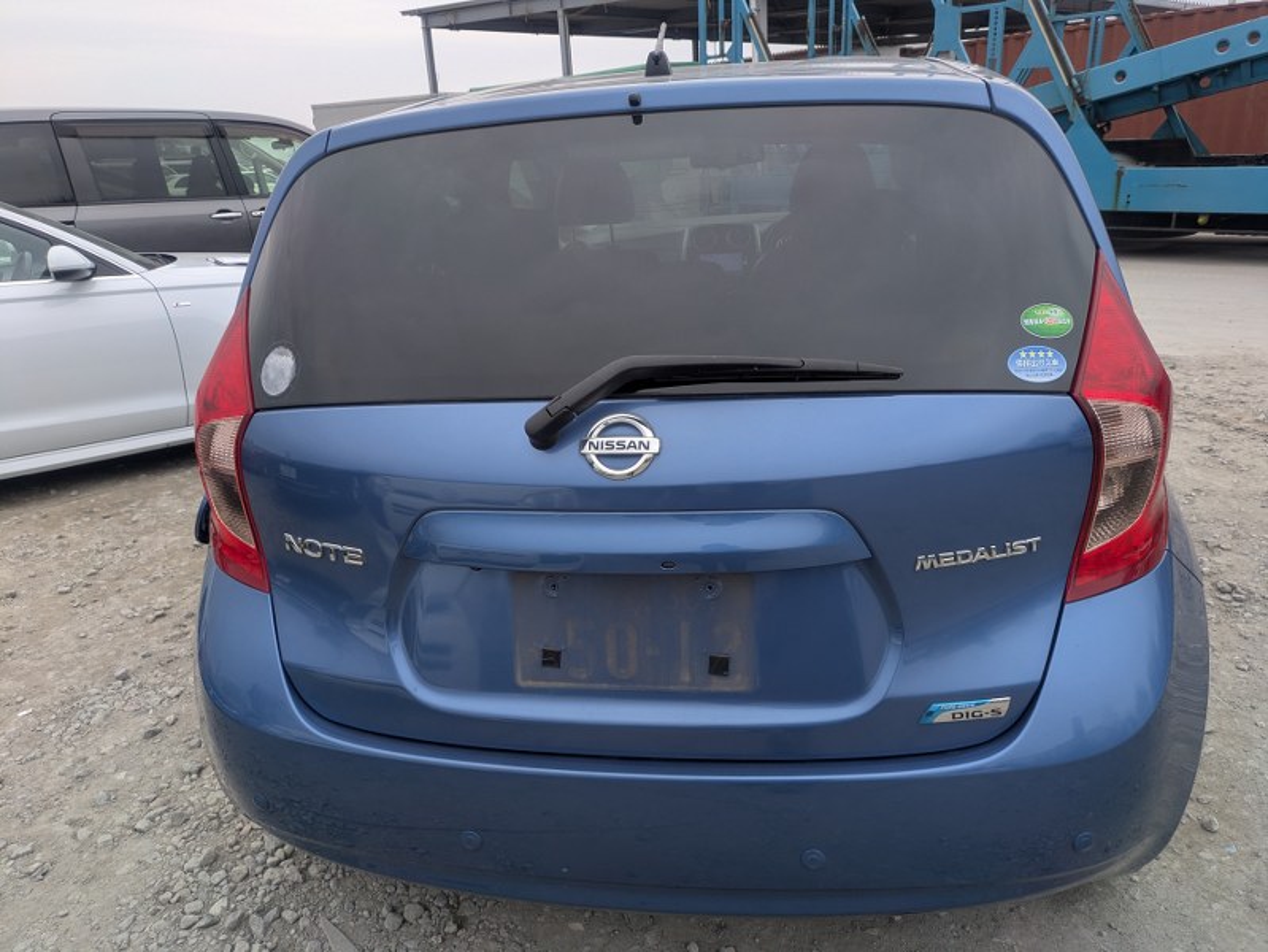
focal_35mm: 25
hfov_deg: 69.4
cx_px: 634
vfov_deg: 54.9
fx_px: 916
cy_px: 476
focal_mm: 5.43
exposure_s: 1/120
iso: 89
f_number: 1.89
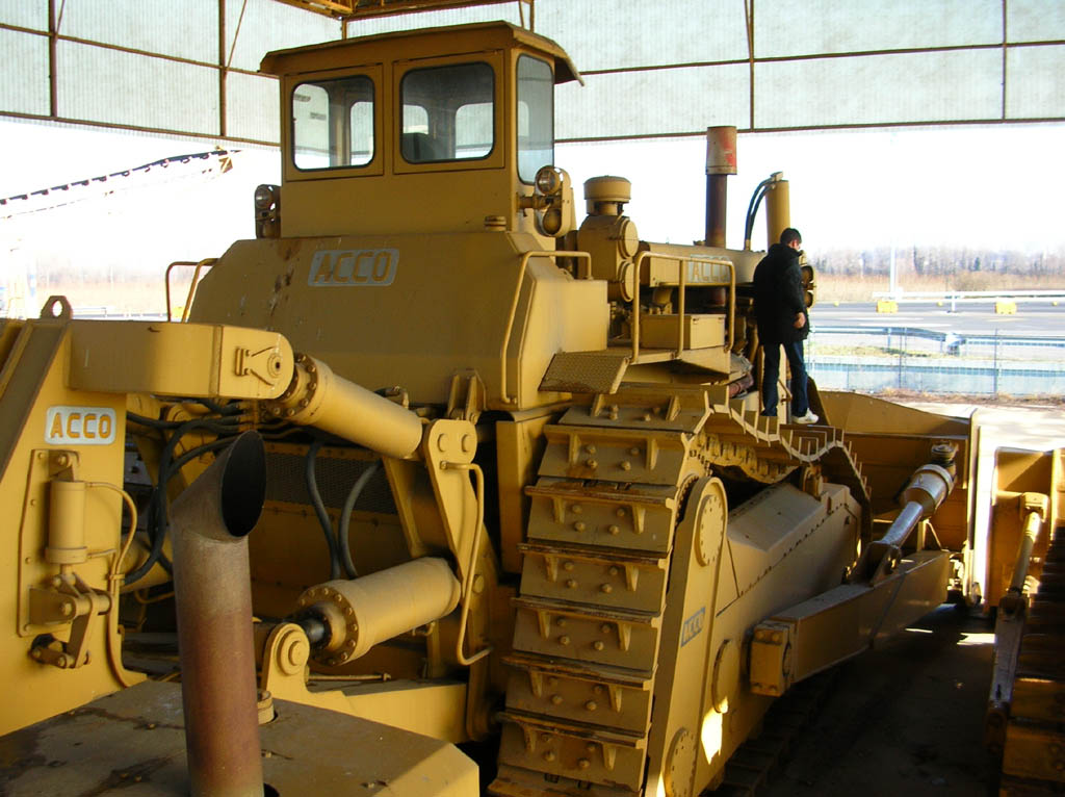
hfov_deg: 50.2
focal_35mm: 37
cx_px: 532
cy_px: 398
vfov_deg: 38.6
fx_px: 1137
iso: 50
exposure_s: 1/125
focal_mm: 6.2
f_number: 2.9
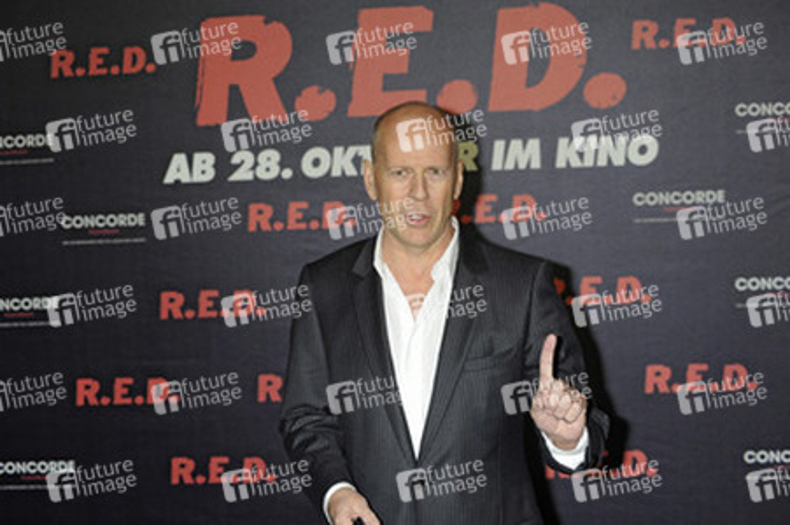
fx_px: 1535
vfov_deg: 19.4
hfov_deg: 28.9
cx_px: 395
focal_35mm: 70
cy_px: 262
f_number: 5.6
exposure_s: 1/160
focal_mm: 70
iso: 800
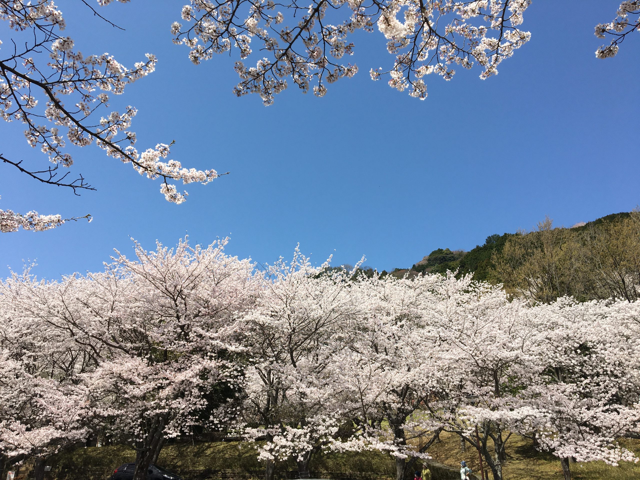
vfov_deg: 48.2
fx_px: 536
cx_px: 320
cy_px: 240
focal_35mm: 29
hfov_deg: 61.7
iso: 25
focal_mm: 4.15
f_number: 2.2
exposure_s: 1/1789
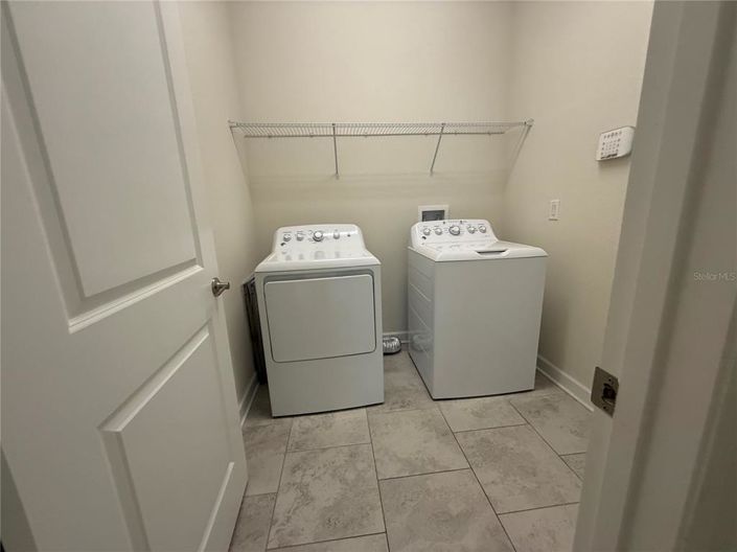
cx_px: 368
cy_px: 276
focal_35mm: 14
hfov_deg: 102.1
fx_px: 298
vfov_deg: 85.6
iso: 320
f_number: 2.2
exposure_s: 1/120
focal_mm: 2.22
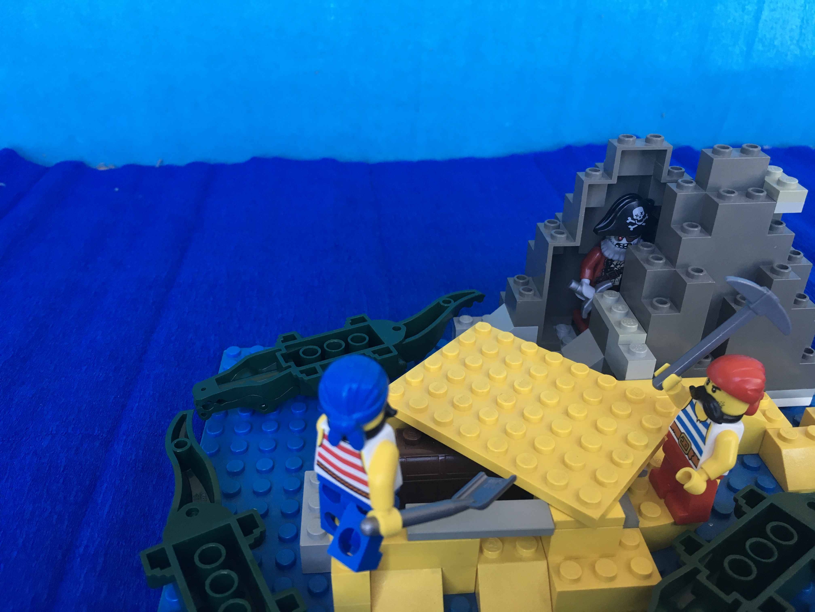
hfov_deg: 61.7
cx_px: 408
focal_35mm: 29
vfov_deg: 48.2
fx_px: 683
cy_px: 306
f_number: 2.2
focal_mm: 4.15
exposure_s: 1/33
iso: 40
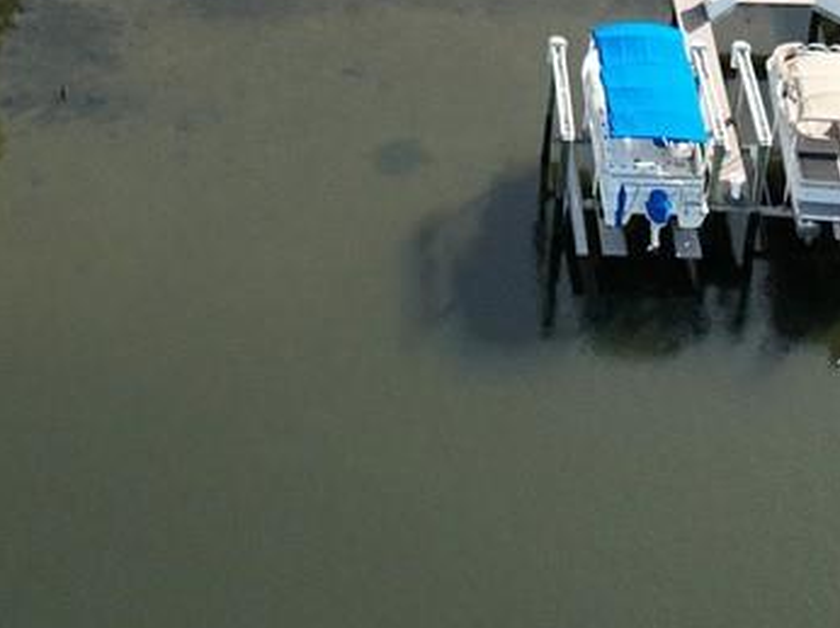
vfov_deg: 12.4
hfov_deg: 17.5
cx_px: 109
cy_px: -441
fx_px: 2692
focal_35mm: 111
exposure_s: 1/2500
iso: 310
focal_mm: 12.29
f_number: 2.8
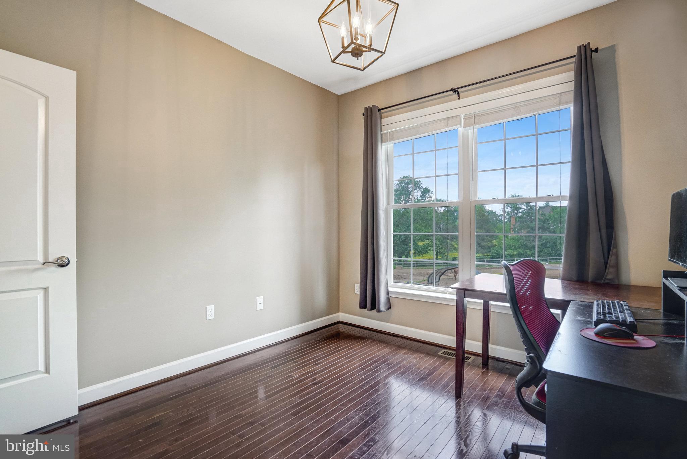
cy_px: 230
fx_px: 305
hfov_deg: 96.7
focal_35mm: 16
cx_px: 344
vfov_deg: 73.8
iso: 1250
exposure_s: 1/60
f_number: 8
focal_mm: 16
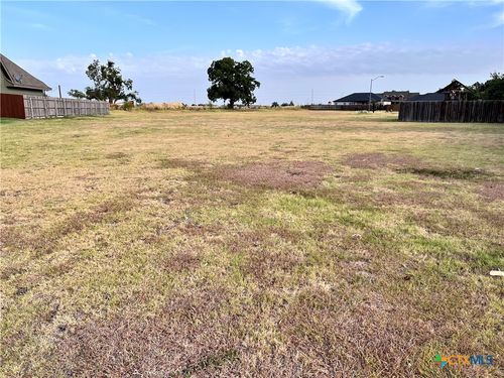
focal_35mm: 26
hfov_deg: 67.3
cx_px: 252
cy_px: 189
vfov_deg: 53.1
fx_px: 379
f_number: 1.5
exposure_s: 1/1751
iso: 50
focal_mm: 5.7
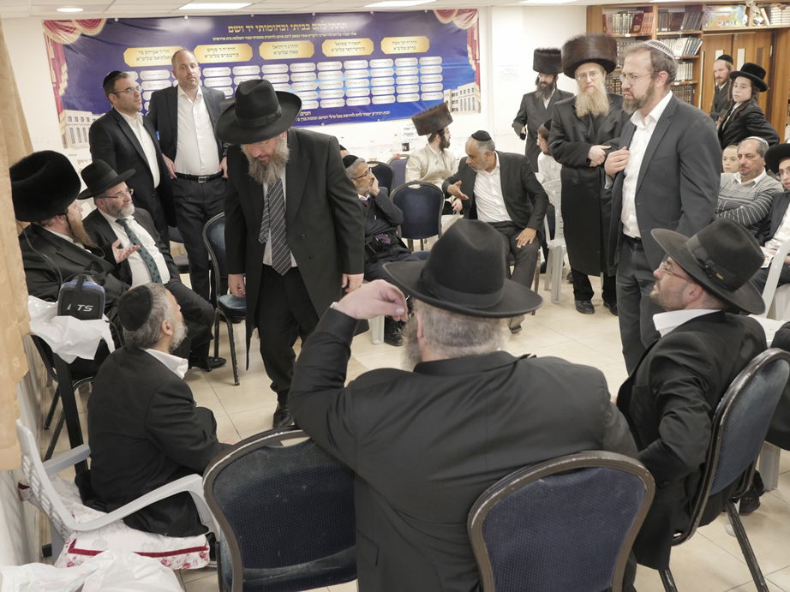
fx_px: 730
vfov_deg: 44.1
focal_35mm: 32
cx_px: 395
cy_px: 296
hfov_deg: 56.8
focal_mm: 16
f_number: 2.5
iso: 1000
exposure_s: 1/160
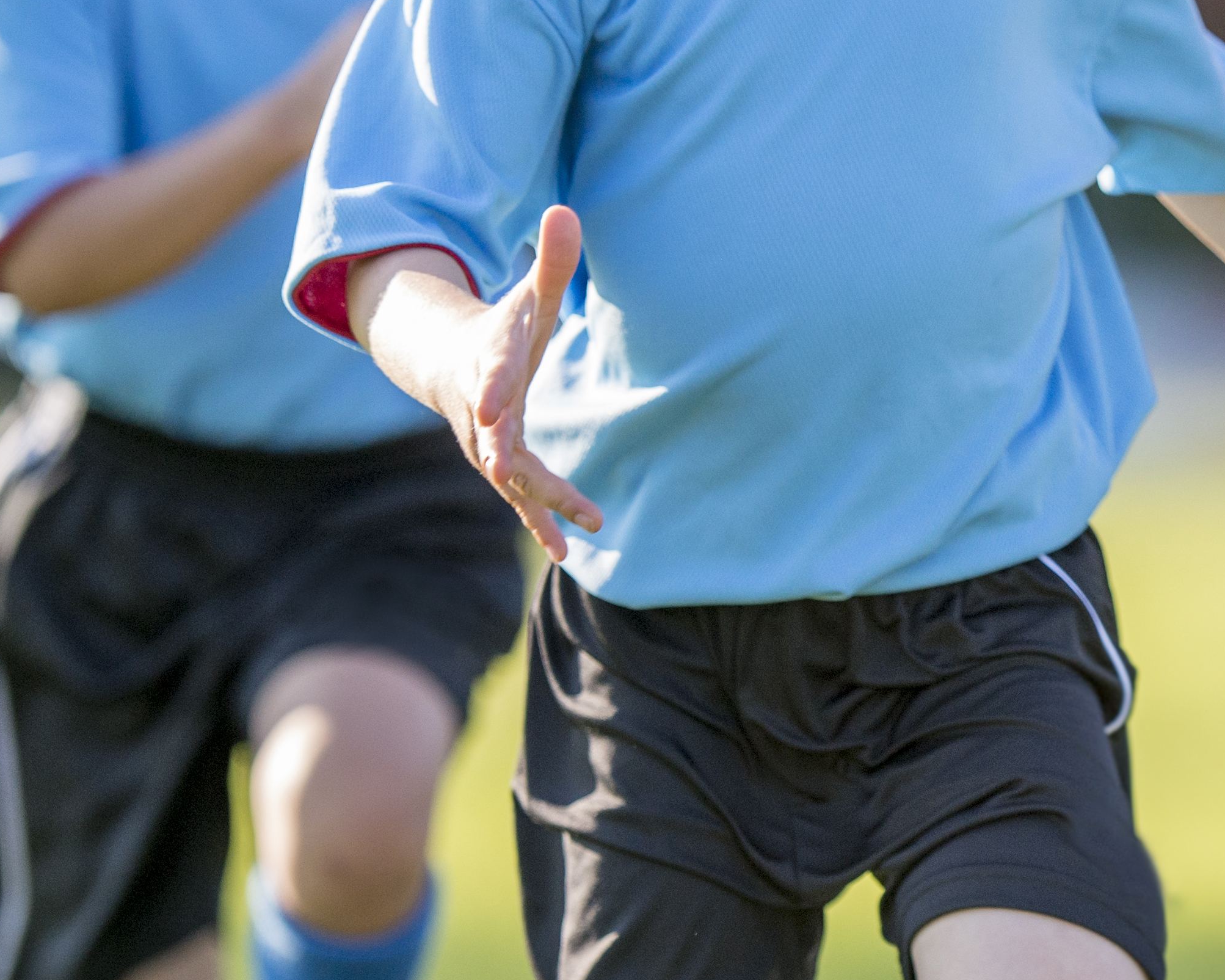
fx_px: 24981
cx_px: 1458
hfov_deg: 2.8
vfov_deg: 2.2
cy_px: 725
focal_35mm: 689
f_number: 2
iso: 400
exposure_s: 1/3200
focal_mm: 200
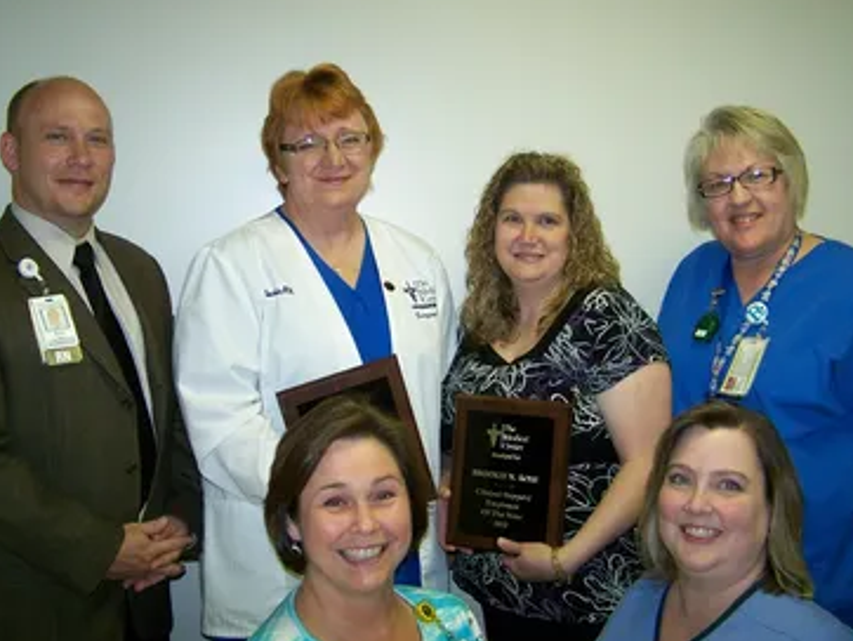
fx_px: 1036
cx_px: 417
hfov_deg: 44.8
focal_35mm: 42
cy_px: 312
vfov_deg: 34.4
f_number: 2.8
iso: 160
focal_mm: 6.3
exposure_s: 1/60
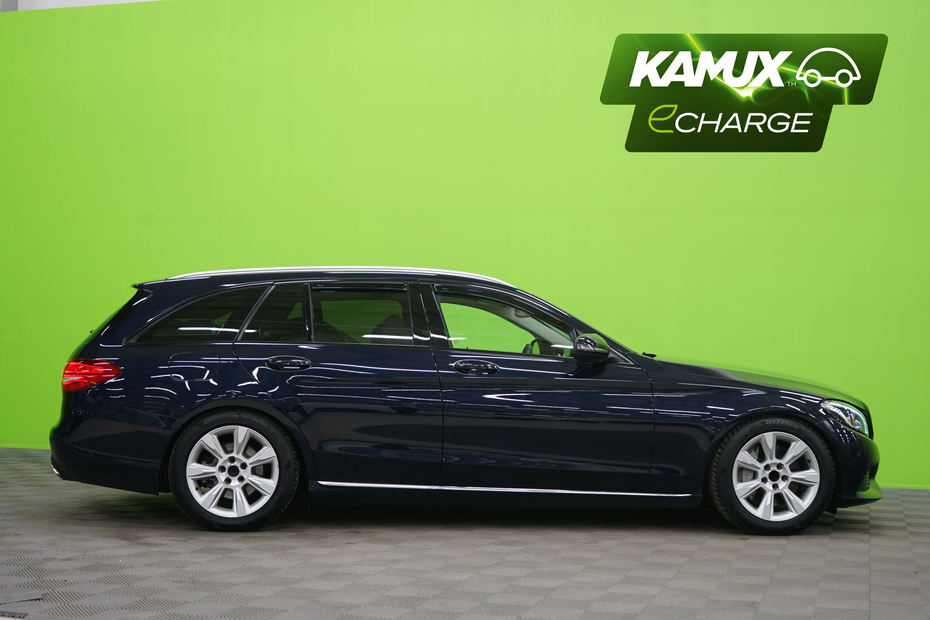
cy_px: 310
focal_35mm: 47
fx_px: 1214
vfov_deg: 28.6
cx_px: 465
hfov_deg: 41.9
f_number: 4.5
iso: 400
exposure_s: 1/8
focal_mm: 47
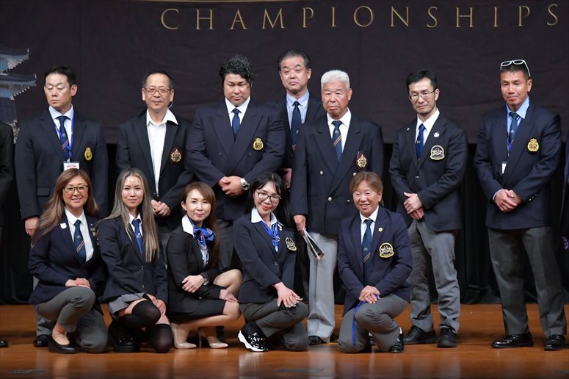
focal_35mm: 240
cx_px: 284
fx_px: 3792
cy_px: 190
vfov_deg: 5.7
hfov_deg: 8.6
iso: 4000
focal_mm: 160
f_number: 5.6
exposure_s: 1/400
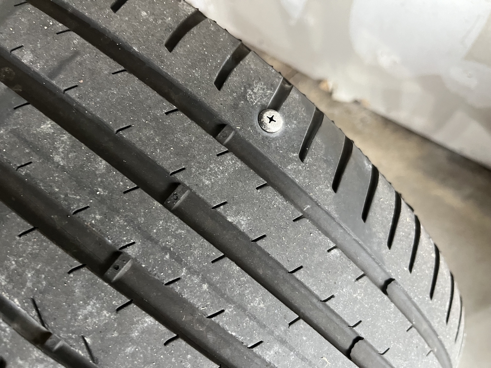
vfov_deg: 53.1
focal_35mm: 26
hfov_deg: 67.3
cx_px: 246
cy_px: 184
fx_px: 369
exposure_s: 1/60
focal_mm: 5.1
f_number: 1.6
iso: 500
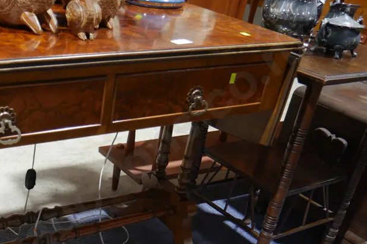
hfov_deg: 39.4
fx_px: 489
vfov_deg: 27.1
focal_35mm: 48
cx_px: 68
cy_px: 216
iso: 500
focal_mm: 14
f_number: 3.5
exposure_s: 1/60
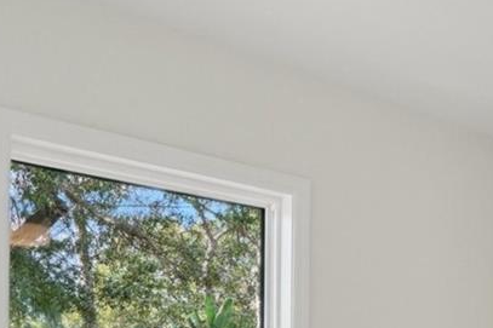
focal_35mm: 59
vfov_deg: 21.0
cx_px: 623
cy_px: 419
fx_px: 808
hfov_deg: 28.5
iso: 200
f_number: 8
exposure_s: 1/30
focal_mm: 10
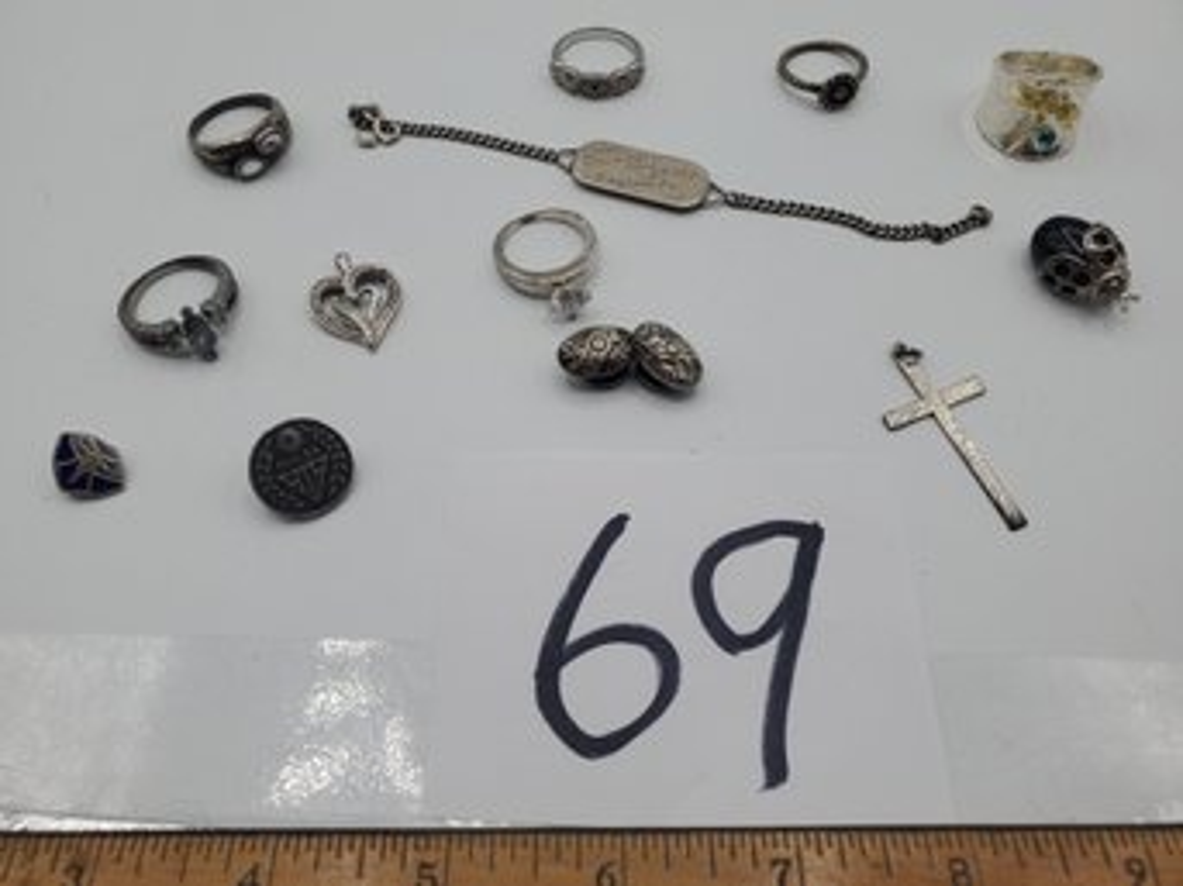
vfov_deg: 53.0
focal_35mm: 26
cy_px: 443
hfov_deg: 67.3
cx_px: 592
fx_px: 888
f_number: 2.4
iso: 50
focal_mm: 4.3
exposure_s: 1/704
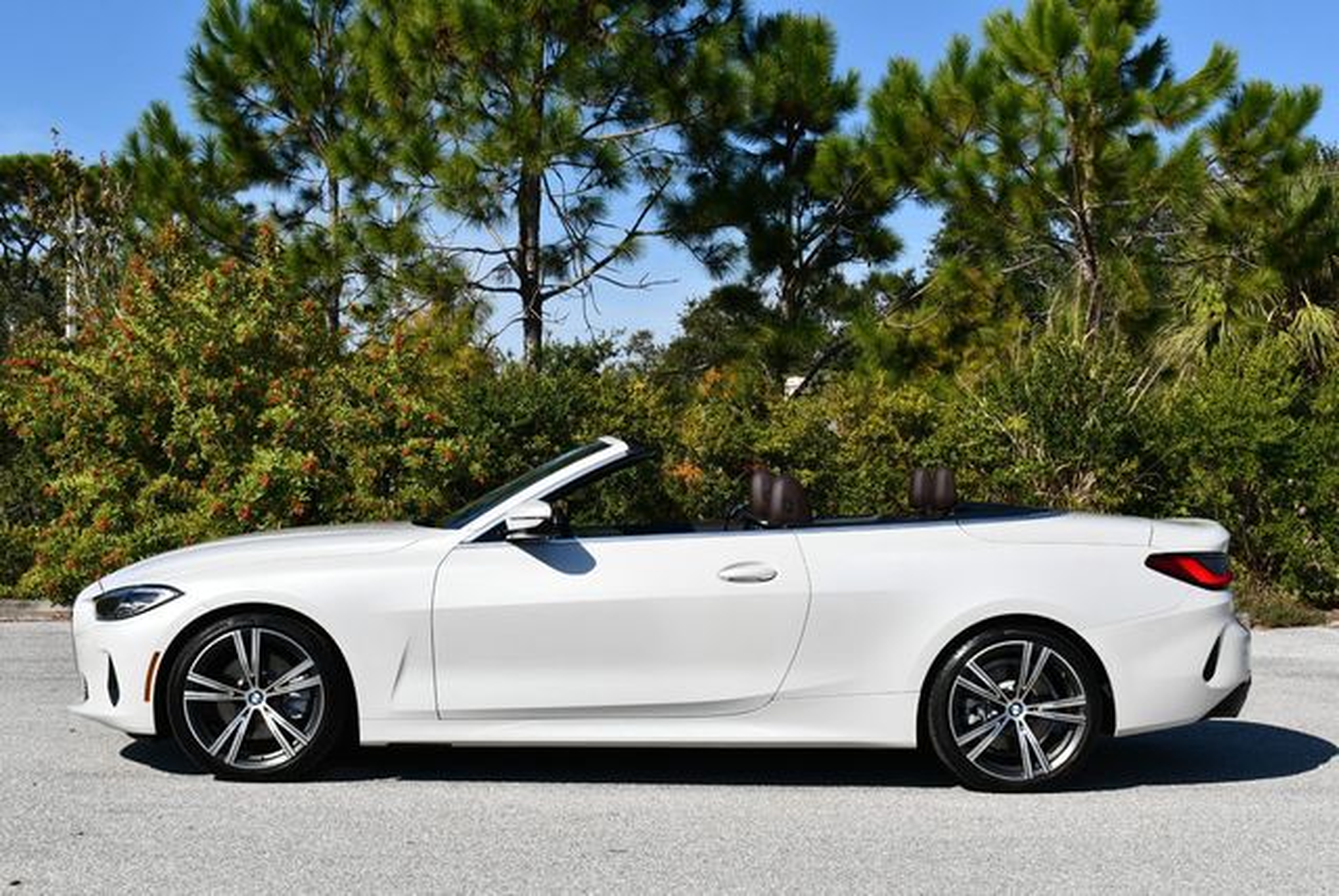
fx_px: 2010
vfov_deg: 25.1
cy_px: 448
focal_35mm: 54
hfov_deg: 36.8
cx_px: 670
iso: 100
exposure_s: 1/400
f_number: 9
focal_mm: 27
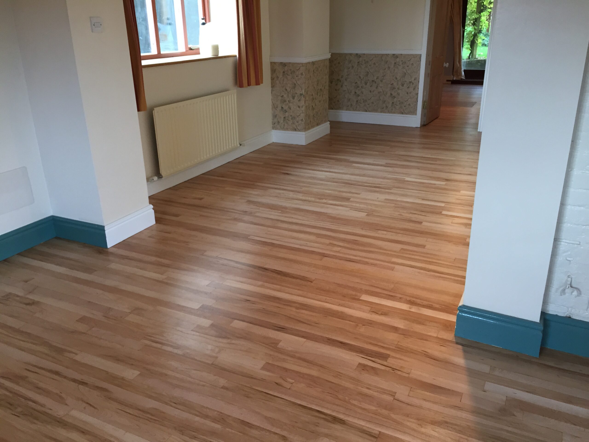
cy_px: 221
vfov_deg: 48.2
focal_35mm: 29
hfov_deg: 61.7
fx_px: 493
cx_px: 294
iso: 80
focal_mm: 4.15
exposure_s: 1/30
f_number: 2.2
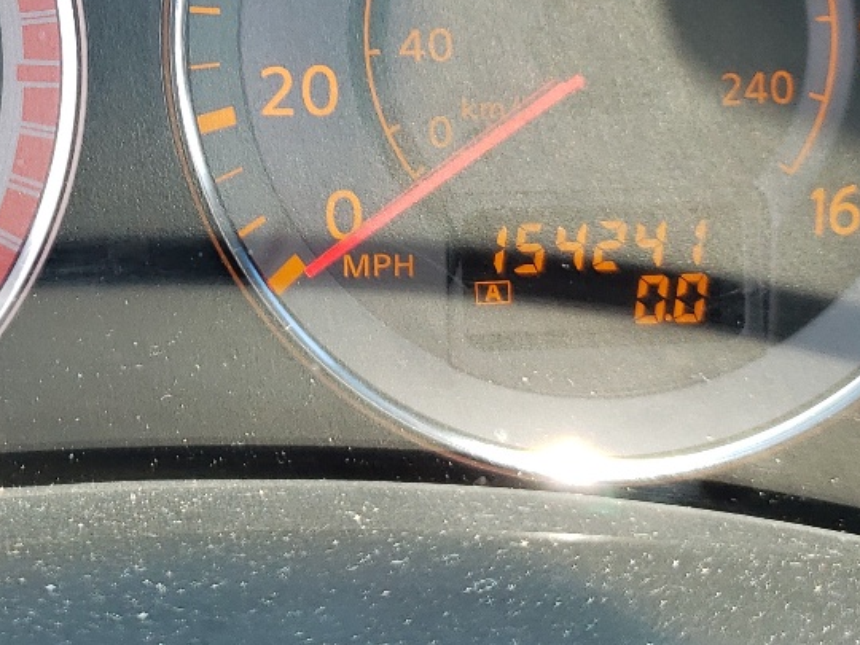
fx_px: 1913
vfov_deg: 18.5
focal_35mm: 77
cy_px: -53
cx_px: 38
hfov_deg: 24.4
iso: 50
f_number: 1.5
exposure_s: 1/169
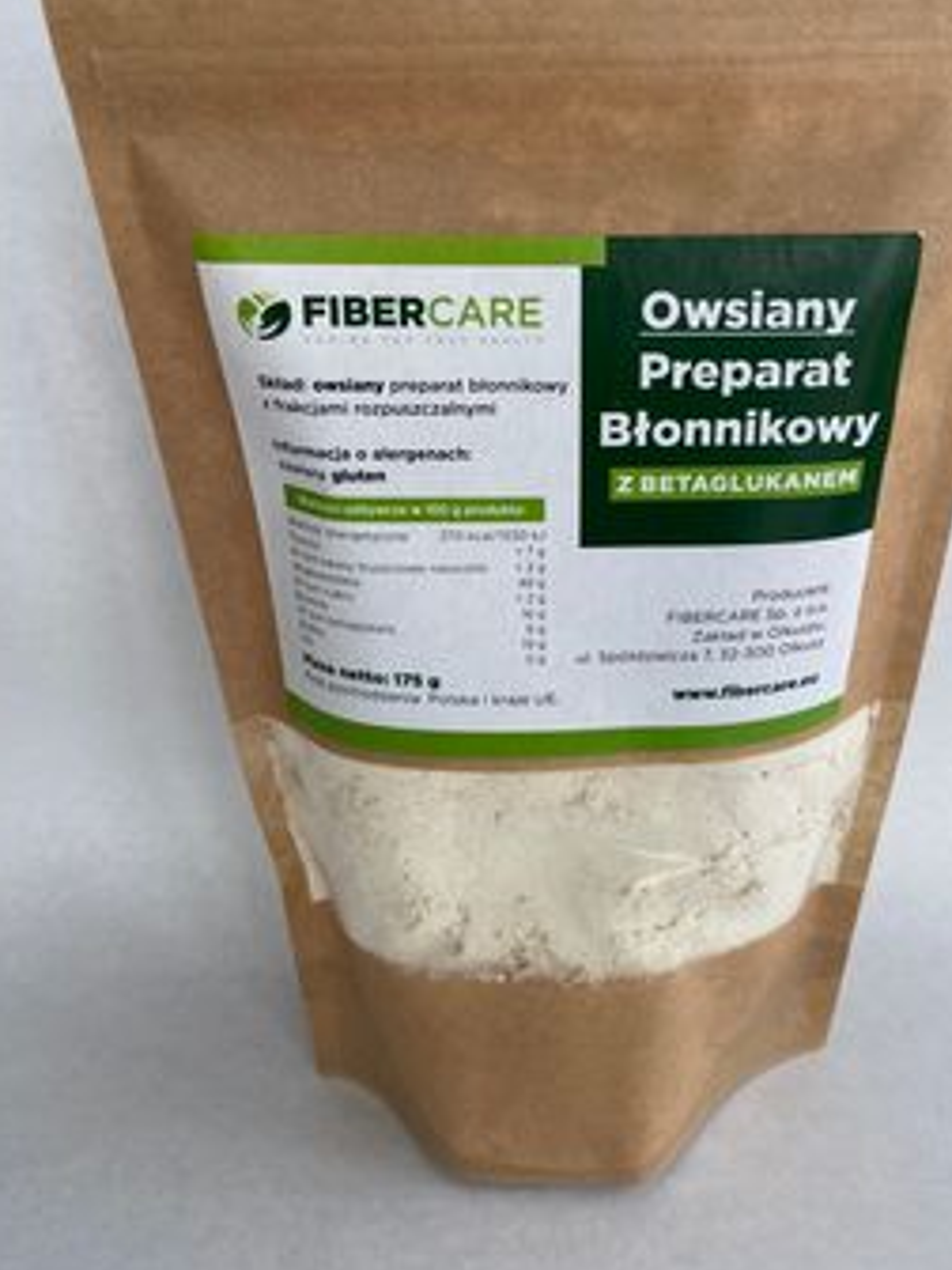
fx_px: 1210
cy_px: 609
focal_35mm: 33
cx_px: 555
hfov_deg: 42.8
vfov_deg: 55.3
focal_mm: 4.25
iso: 32
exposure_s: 1/374
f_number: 1.8
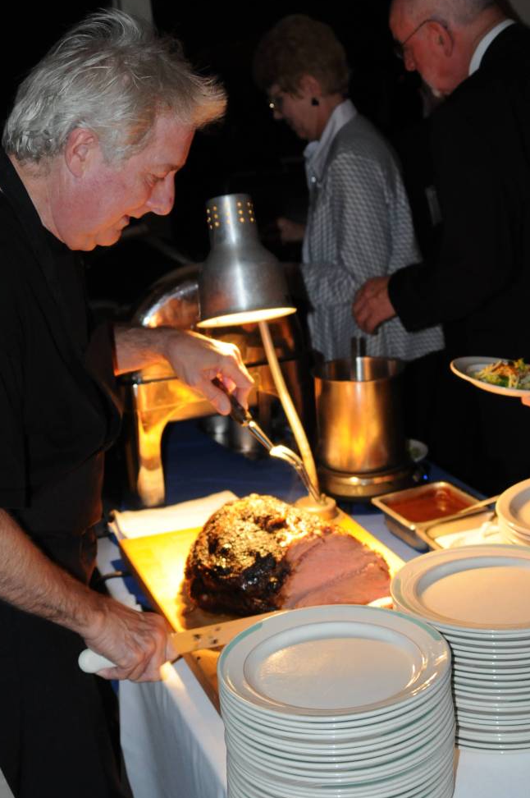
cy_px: 390
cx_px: 269
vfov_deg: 38.2
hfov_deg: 25.9
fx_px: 1151
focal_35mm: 52
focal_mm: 28
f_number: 3.5
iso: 800
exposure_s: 1/60
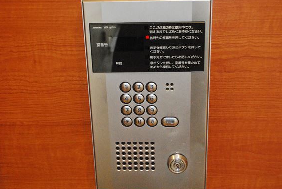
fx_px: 424
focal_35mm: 54
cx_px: 148
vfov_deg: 25.2
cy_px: 94
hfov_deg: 36.8
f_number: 5
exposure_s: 1/80
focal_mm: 32
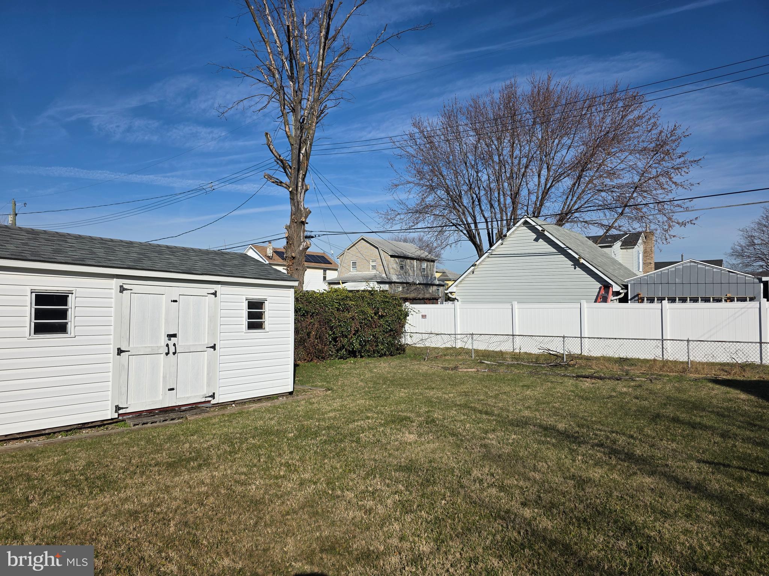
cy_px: 288
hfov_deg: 73.9
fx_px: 511
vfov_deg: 58.9
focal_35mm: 23
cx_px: 384
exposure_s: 1/7944
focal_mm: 6.3
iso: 50
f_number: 1.7
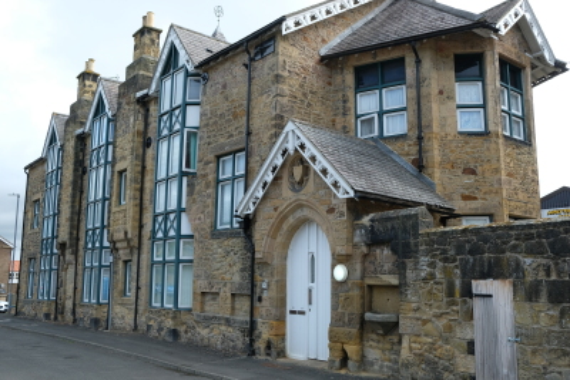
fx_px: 554
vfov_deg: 37.9
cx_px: 285
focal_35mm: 35
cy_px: 190
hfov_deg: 54.4
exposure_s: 1/300
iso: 200
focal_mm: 23
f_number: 5.6
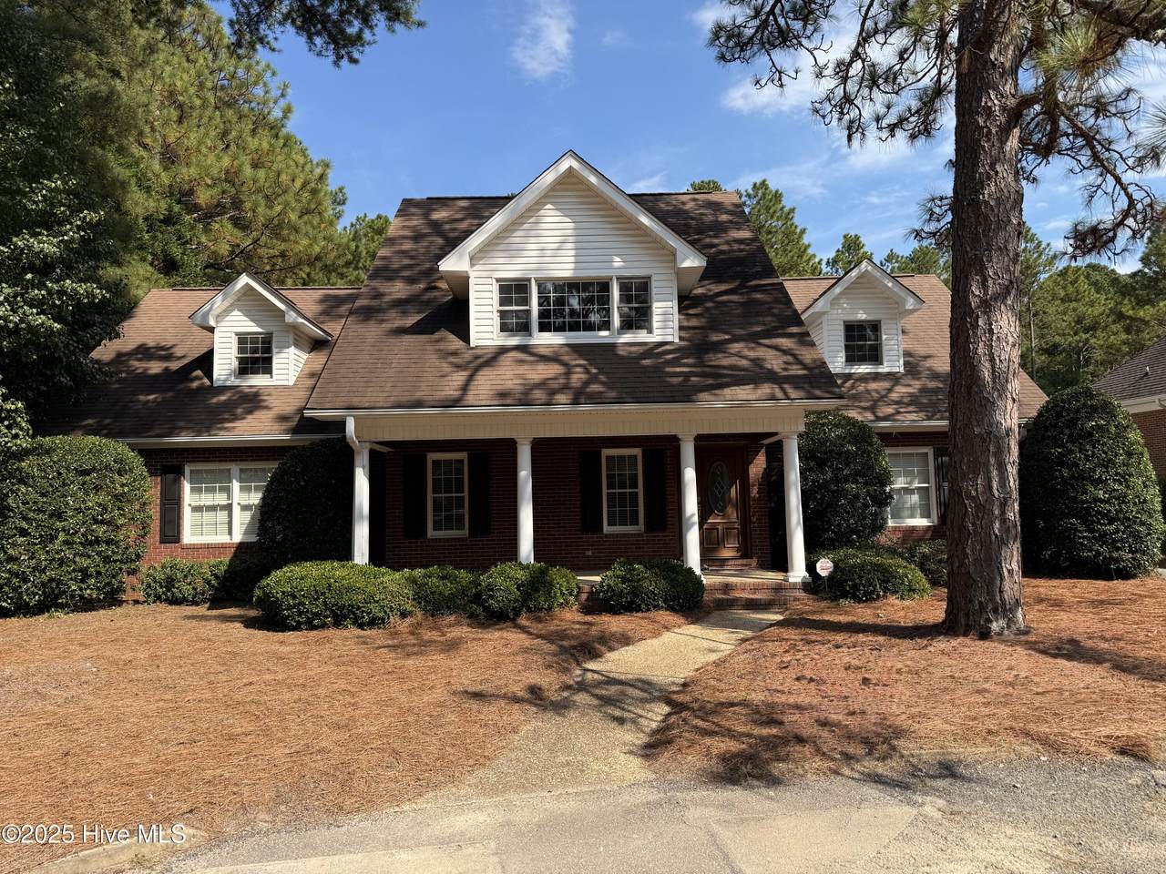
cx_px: 583
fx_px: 808
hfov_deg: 71.6
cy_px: 437
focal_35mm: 24
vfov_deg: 56.8
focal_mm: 6.76
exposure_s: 1/2703
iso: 80
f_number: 1.78
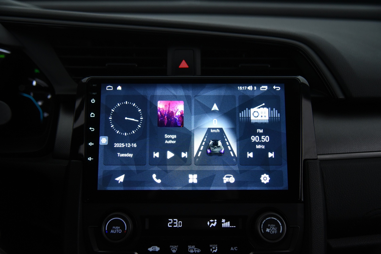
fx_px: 402
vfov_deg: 35.1
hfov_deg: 50.7
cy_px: 127
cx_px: 190
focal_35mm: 38
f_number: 4
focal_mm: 38
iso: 4000
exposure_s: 1/125
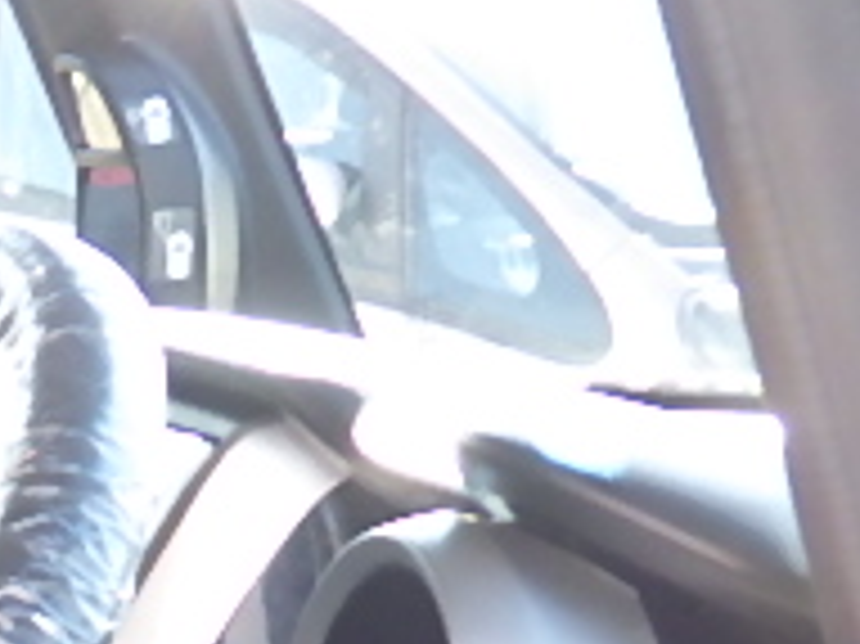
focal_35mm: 150
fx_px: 3724
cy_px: 1594
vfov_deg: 8.9
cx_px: -923
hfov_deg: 11.7
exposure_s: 1/80
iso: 125
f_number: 3.5
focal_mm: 5
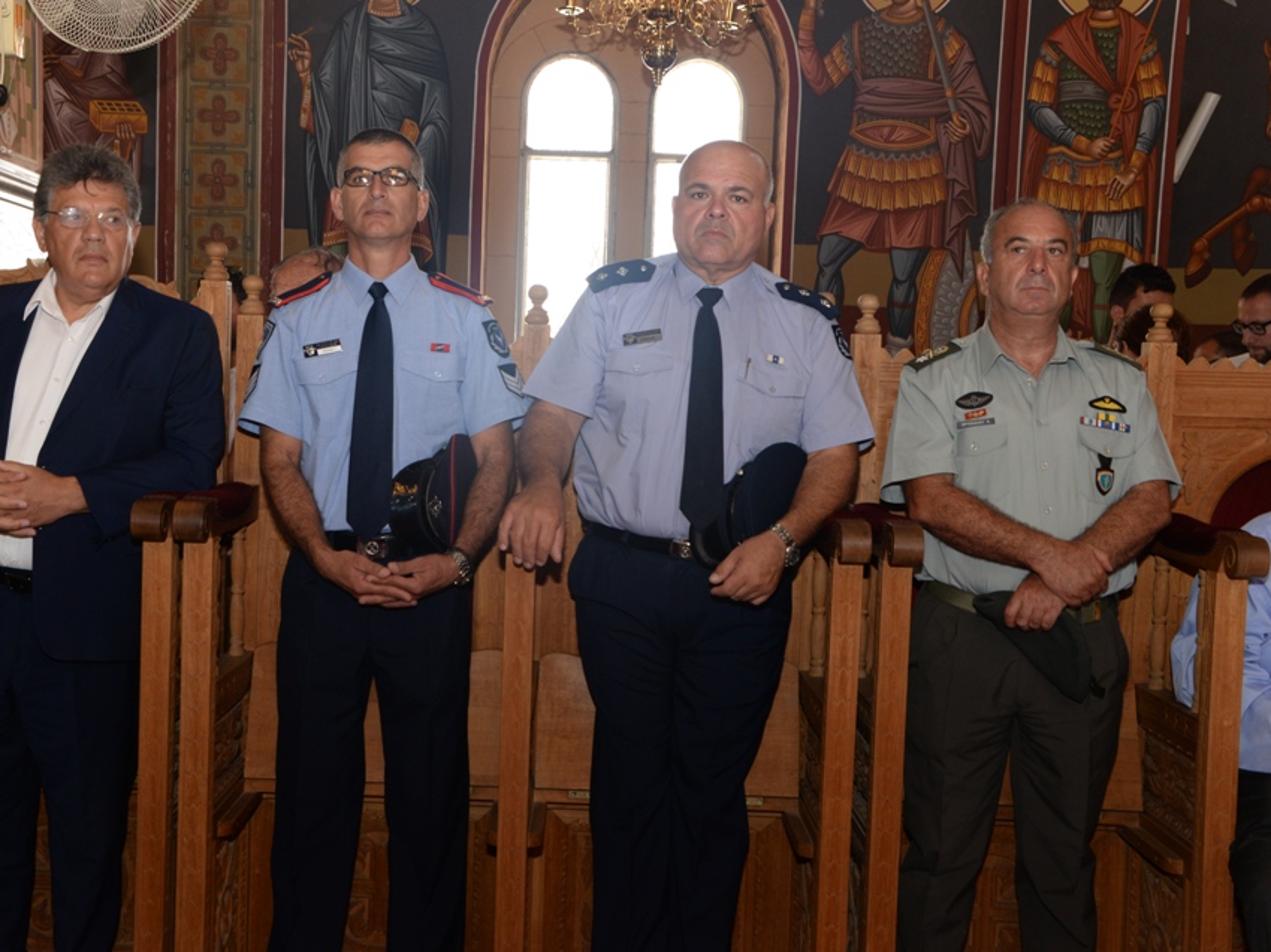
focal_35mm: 50
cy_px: 475
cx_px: 562
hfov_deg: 38.1
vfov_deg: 29.1
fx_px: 1835
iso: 1000
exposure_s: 1/60
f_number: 7.1
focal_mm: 46
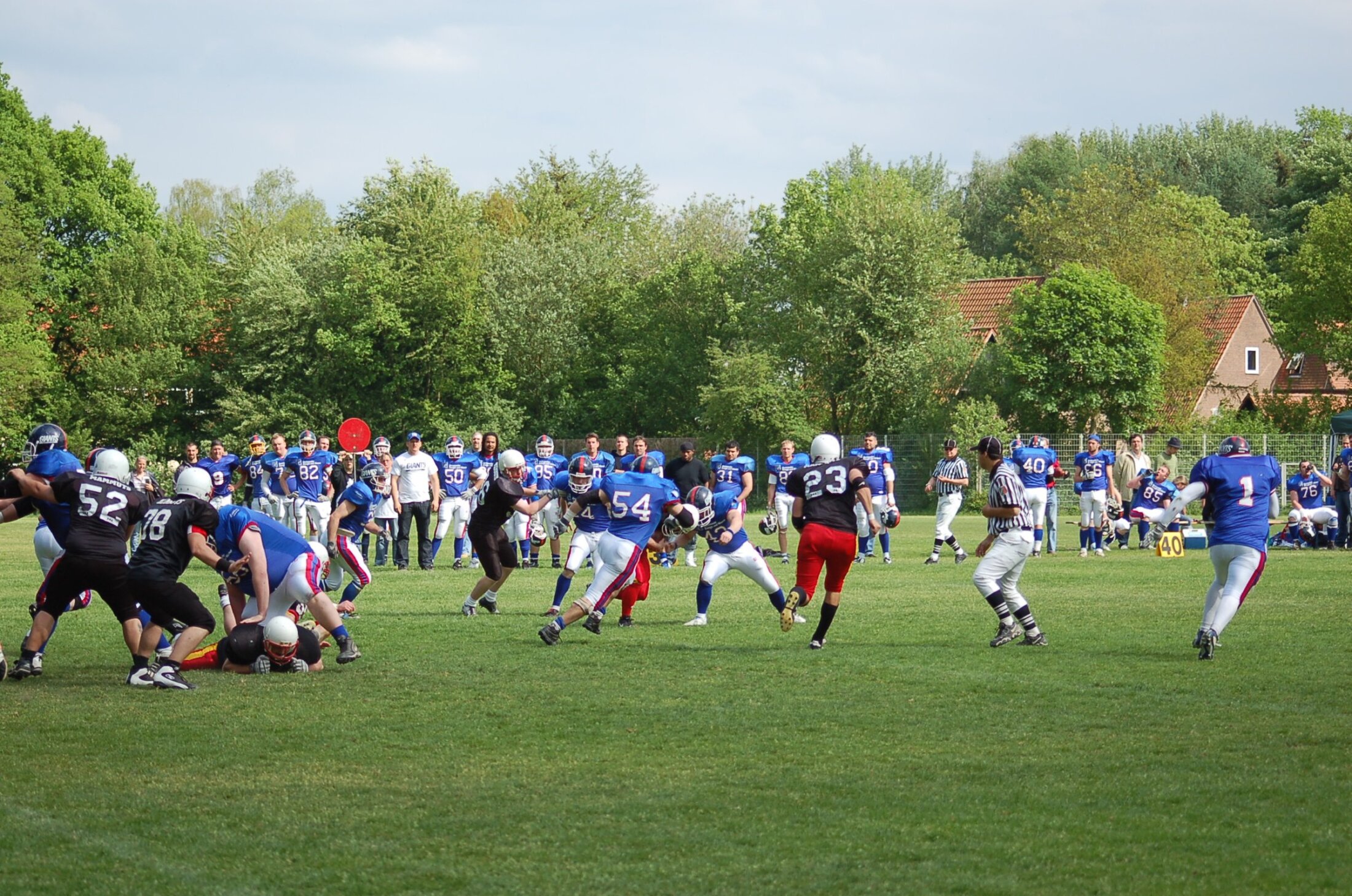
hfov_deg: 19.5
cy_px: 448
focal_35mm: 105
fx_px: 3936
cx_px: 676
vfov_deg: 13.0
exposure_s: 1/1000
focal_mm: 70
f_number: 4
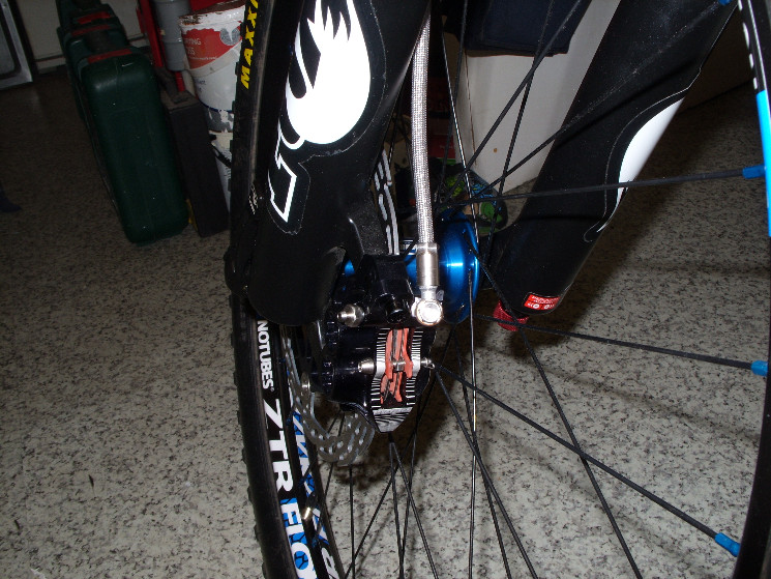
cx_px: 386
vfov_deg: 37.7
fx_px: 847
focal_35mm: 38
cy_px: 290
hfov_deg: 49.0
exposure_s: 1/30
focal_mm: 7.8
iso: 50
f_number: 2.8
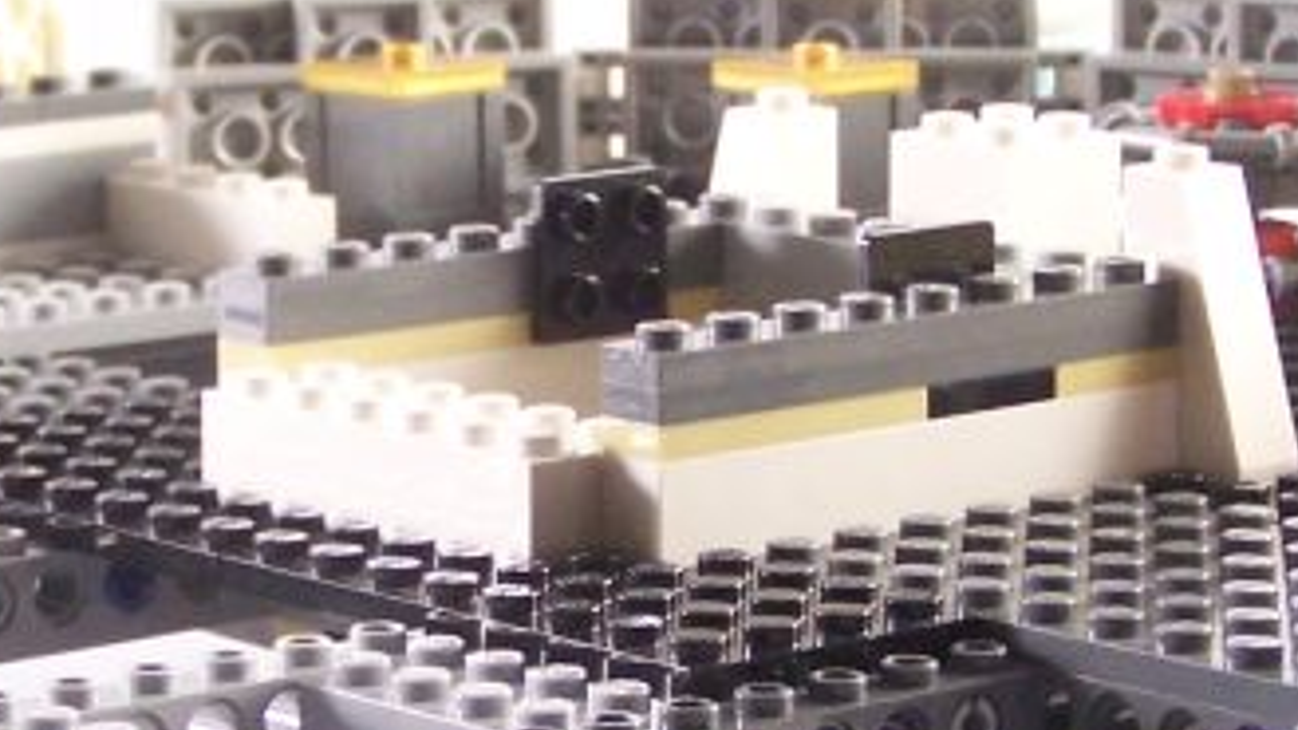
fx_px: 6539
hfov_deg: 11.3
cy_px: 410
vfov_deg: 6.4
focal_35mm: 190
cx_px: 635
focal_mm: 9.3
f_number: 3.1
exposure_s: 1/20
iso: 200
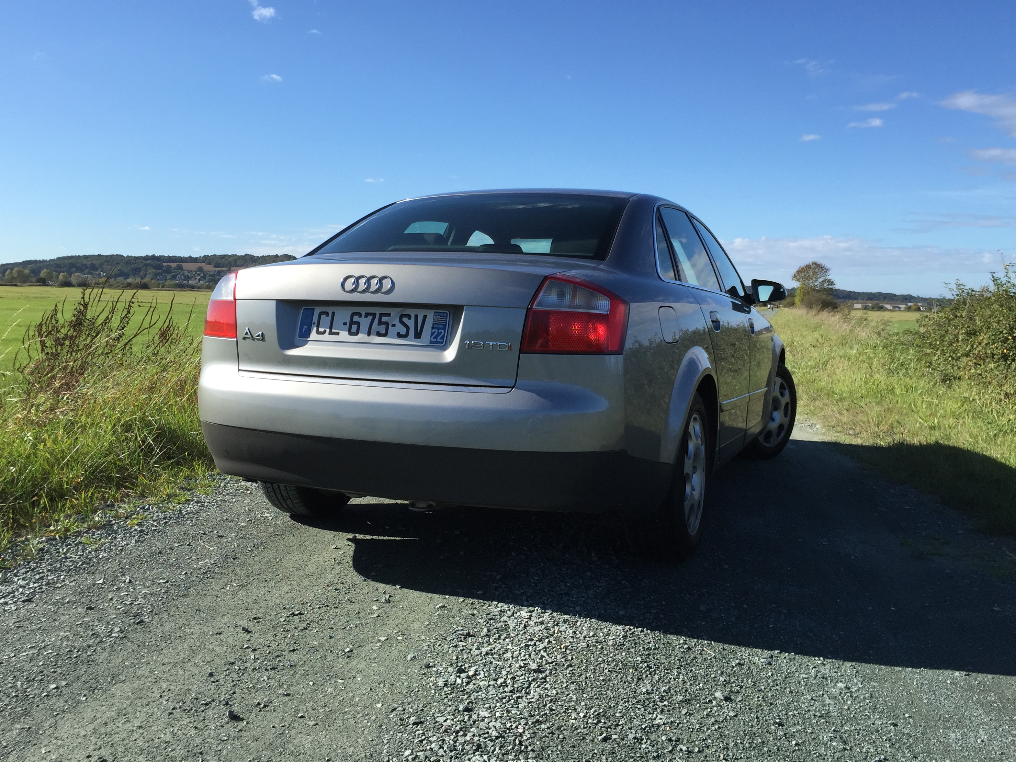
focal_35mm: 32
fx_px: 939
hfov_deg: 56.8
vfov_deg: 44.1
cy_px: 351
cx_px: 498
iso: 32
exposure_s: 1/1799
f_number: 2.2
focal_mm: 4.15
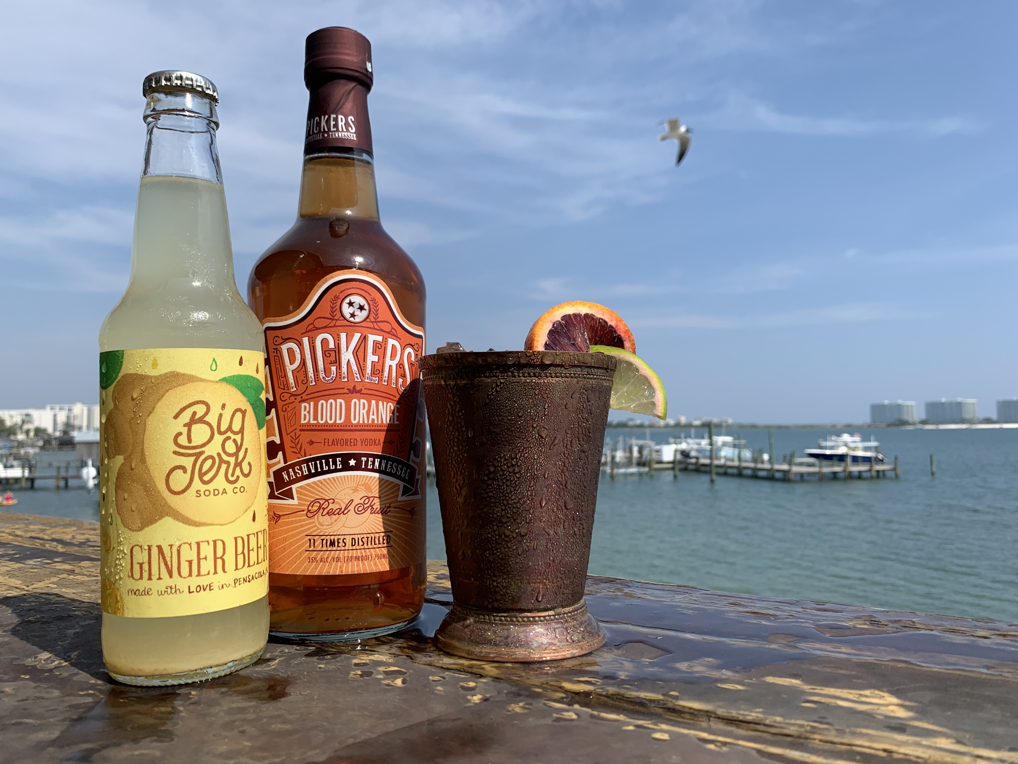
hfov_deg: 67.3
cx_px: 509
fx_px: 765
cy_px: 382
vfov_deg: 53.1
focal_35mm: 26
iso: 25
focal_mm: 4.25
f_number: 1.8
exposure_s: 1/2915
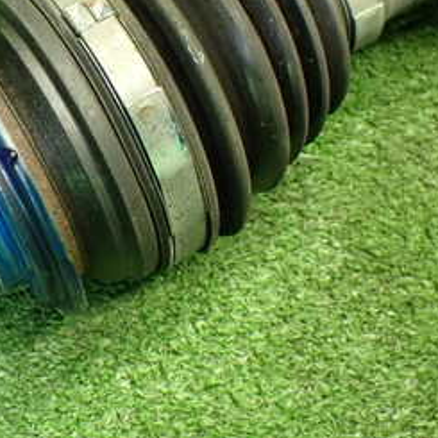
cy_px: 181
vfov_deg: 26.4
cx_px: 39
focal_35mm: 65
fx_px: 930
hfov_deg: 25.6
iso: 800
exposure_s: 1/60
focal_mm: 5.4
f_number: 2.3
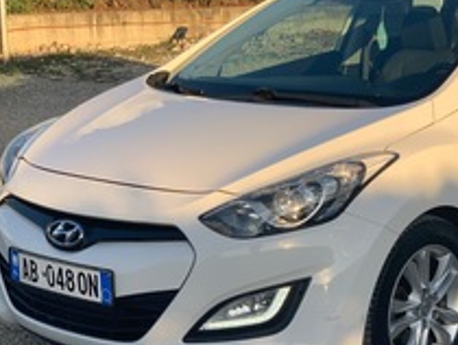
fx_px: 1179
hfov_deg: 21.8
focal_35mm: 89
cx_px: 355
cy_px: 231
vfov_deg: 16.6
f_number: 2.4
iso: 16
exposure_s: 1/461
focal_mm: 6
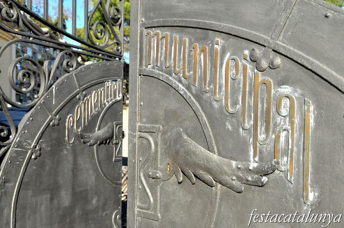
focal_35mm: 40
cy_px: 114
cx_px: 172
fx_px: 387
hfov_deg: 48.0
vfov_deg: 32.9
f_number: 7.1
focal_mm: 27
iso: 900
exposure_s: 1/1250
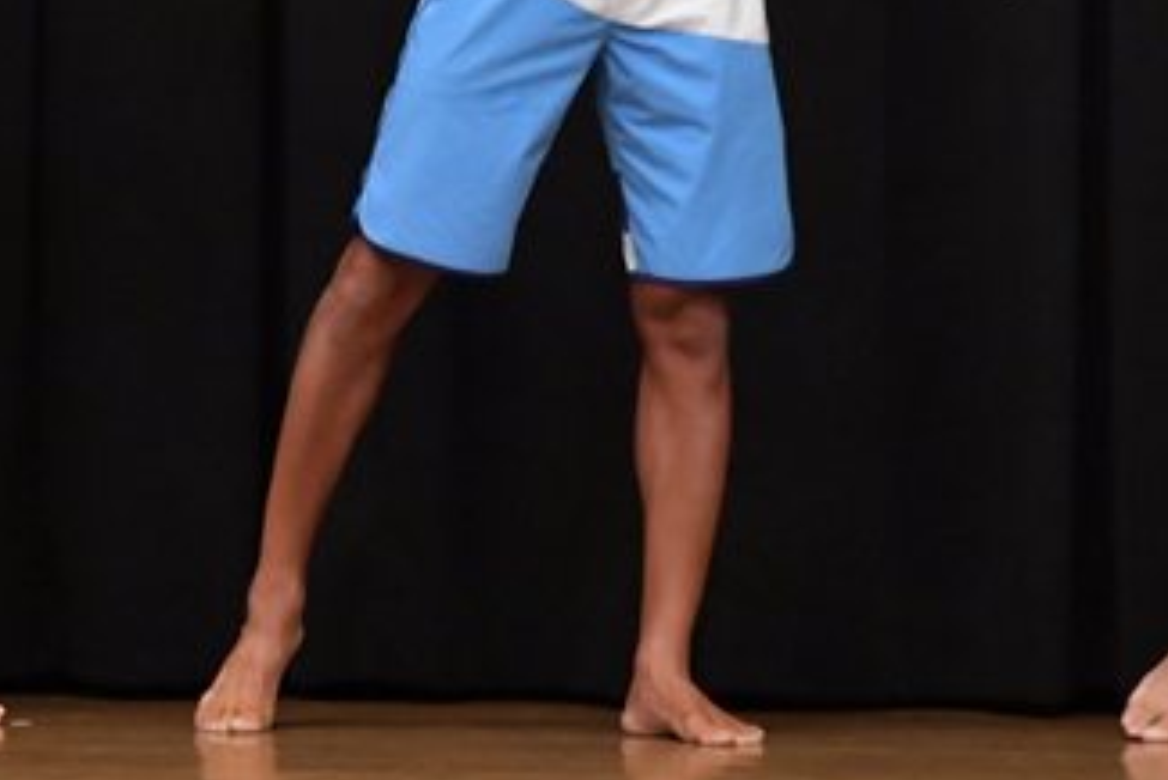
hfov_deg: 3.6
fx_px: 18566
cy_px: -11
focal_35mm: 572
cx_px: 149
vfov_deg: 2.4
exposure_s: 1/400
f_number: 5.6
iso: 6400
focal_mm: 160
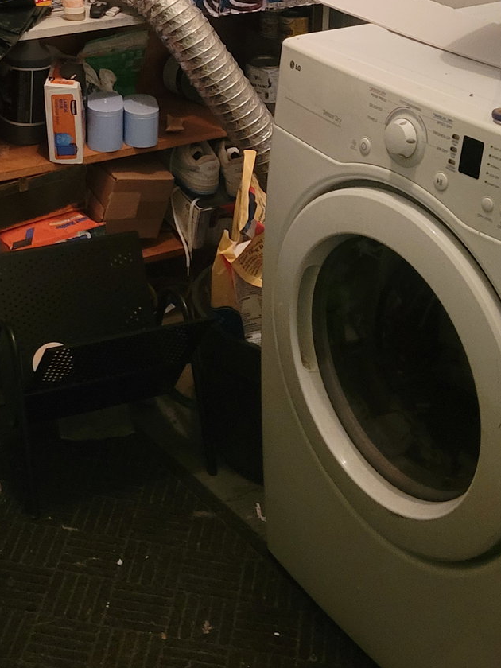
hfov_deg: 22.1
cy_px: -73
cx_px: 125
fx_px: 1274
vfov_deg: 26.9
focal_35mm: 66
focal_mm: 5.4
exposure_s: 1/30
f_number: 1.8
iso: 640
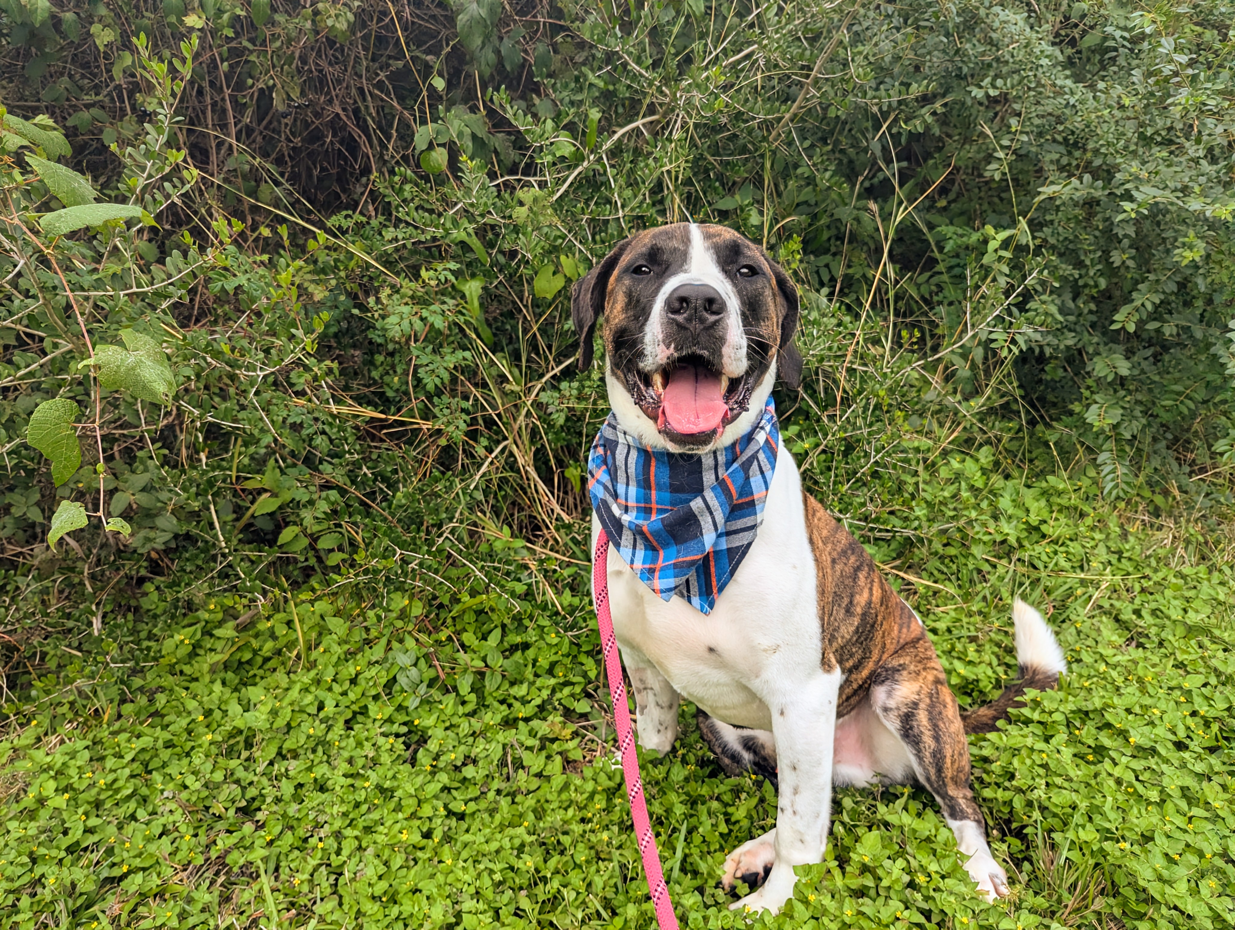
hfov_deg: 71.5
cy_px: 465
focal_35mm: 24
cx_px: 618
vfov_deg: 56.9
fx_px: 857
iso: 48
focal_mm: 6.81
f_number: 1.85
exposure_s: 1/482
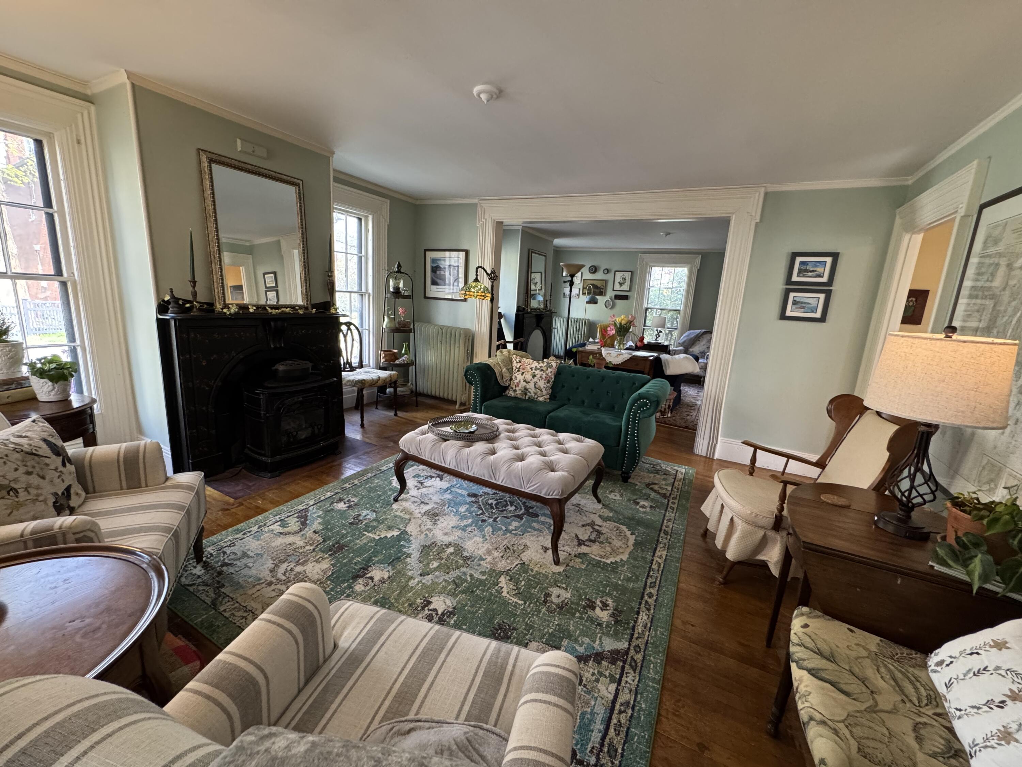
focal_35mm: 14
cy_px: 384
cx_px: 511
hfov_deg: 102.1
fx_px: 413
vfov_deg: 85.7
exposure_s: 1/60
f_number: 2.2
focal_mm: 2.22
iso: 400
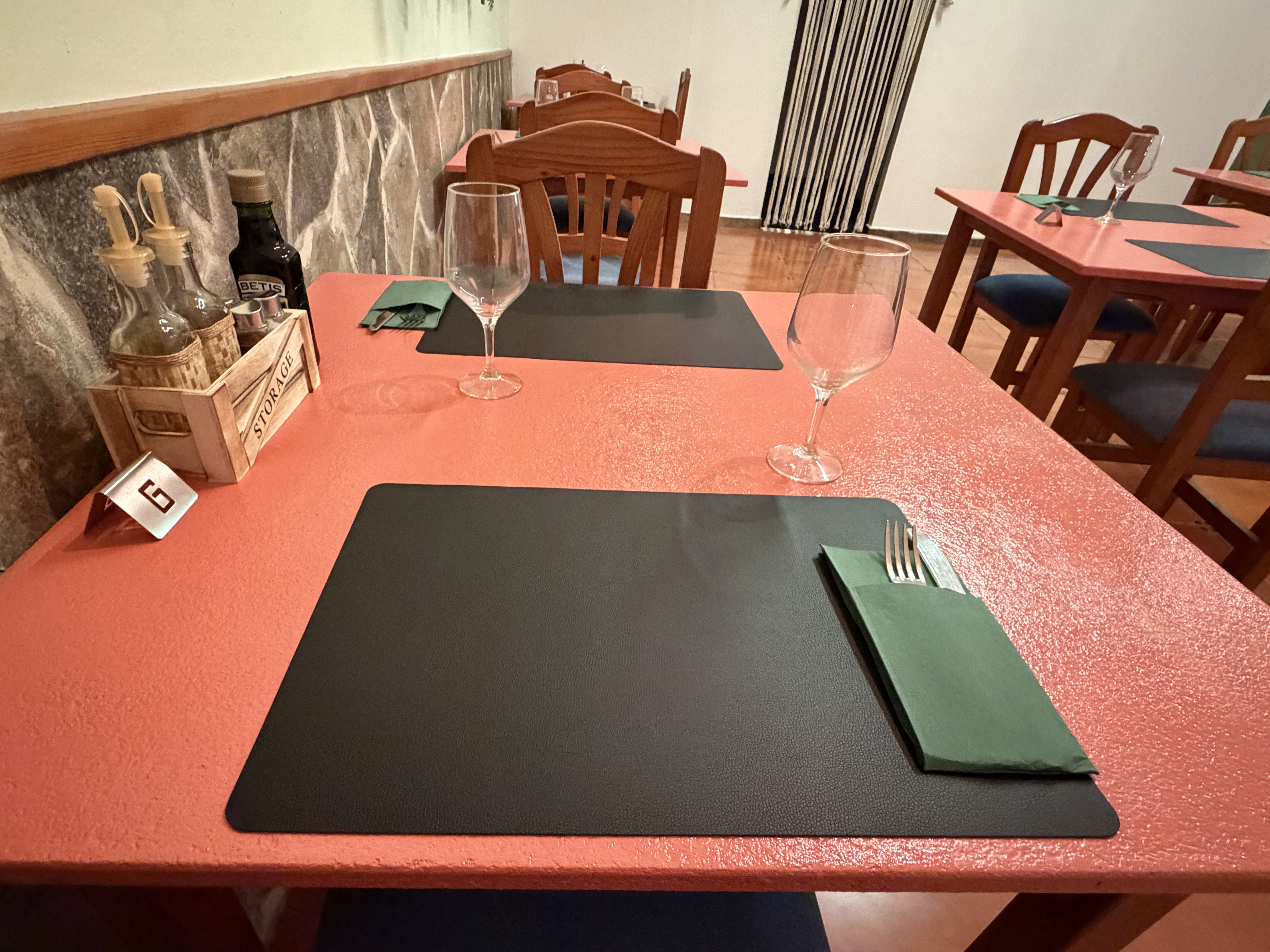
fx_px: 660
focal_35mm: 18
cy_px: 514
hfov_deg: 87.6
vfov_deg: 71.5
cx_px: 588
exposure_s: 1/50
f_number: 2.2
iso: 1250
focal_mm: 2.22
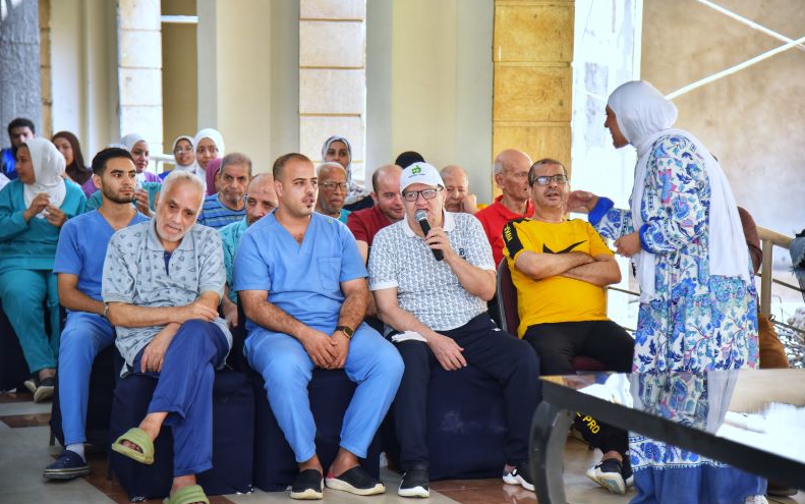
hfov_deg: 20.6
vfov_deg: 13.0
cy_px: 236
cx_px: 405
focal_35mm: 101
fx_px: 2217
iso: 560
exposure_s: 1/200
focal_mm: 98
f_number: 4
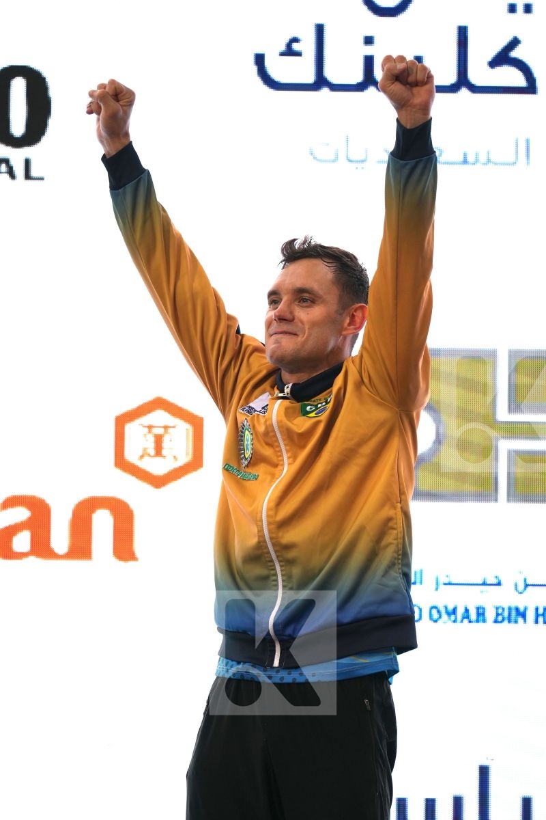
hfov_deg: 4.8
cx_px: 273
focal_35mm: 288
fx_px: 6551
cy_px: 410
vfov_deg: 7.2
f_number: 2.8
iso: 250
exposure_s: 1/250
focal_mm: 192
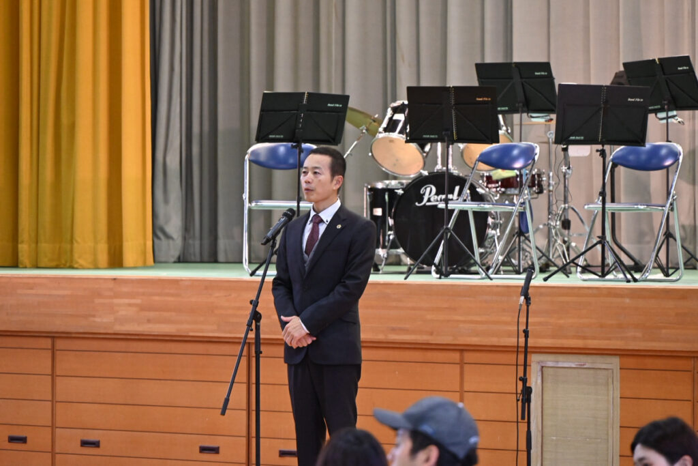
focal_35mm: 200
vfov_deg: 6.9
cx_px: 349
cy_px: 233
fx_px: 3878
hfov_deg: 10.3
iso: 5000
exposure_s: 1/125
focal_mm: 200
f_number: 6.3
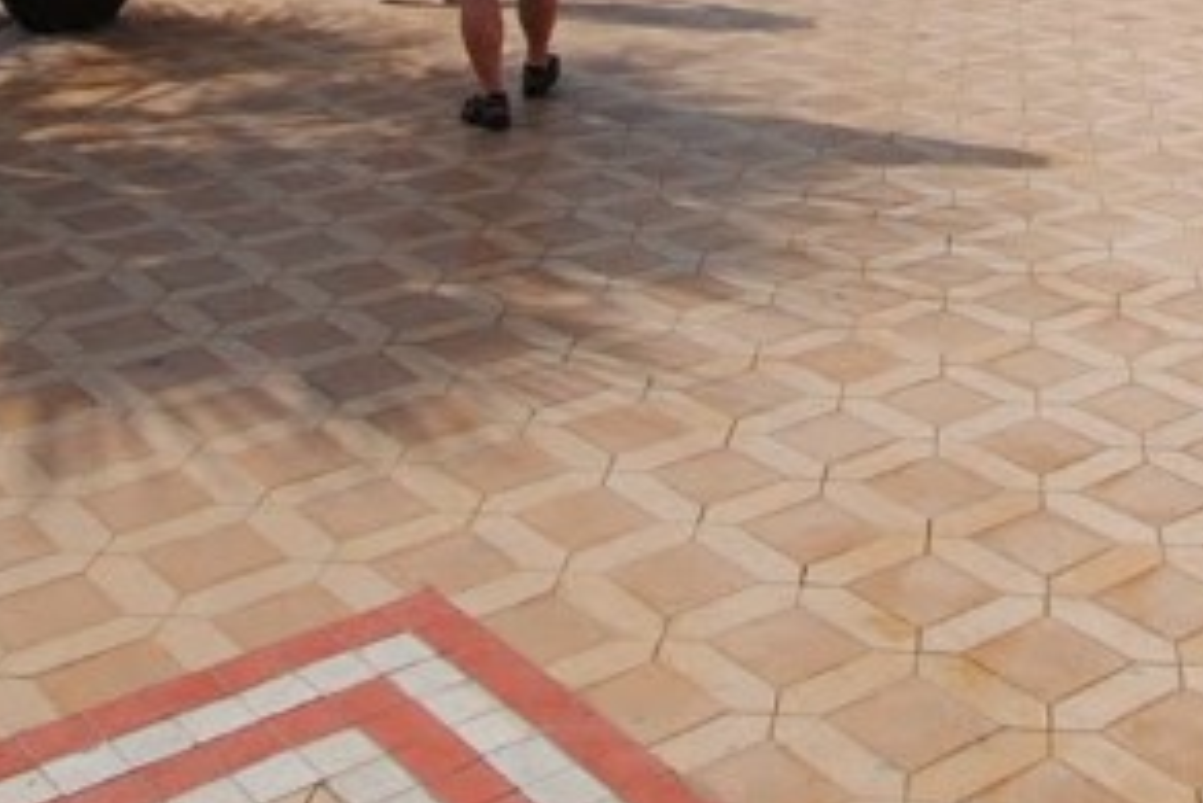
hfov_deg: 33.4
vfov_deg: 19.9
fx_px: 1972
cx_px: 863
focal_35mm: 59
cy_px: -404
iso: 100
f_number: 9
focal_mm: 10
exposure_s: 1/320
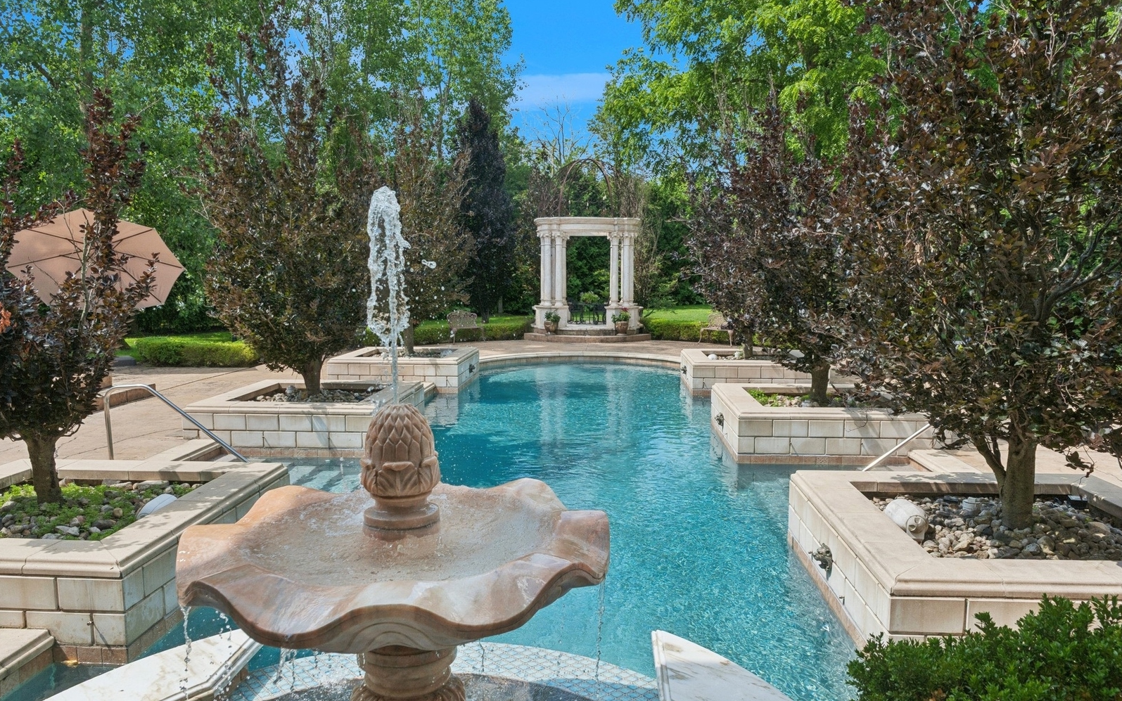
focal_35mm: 28
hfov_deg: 66.5
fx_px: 856
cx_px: 553
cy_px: 354
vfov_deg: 44.5
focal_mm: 27
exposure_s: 1/640
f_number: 8
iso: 200
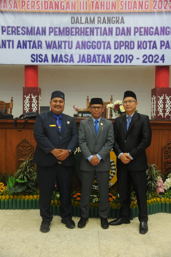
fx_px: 271
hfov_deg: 35.0
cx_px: 86
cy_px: 128
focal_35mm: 38
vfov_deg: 50.7
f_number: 4
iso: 2000
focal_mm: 38
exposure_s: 1/30
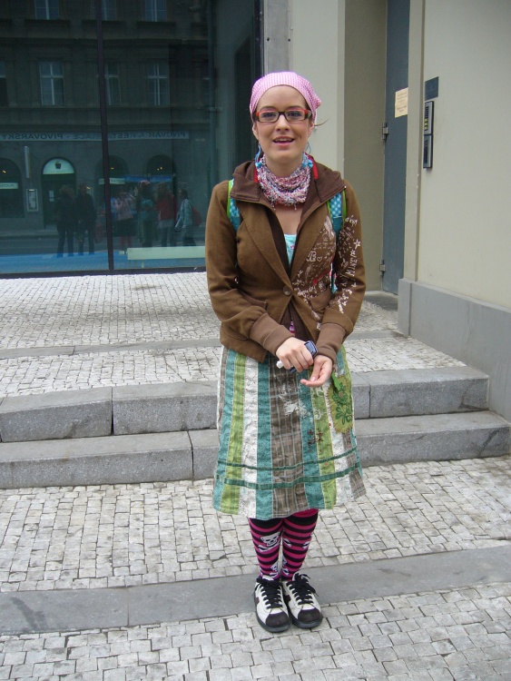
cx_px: 256
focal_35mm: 35
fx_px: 688
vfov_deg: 52.6
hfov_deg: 40.7
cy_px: 340
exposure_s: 1/100
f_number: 2.8
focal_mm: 5.8
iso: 100
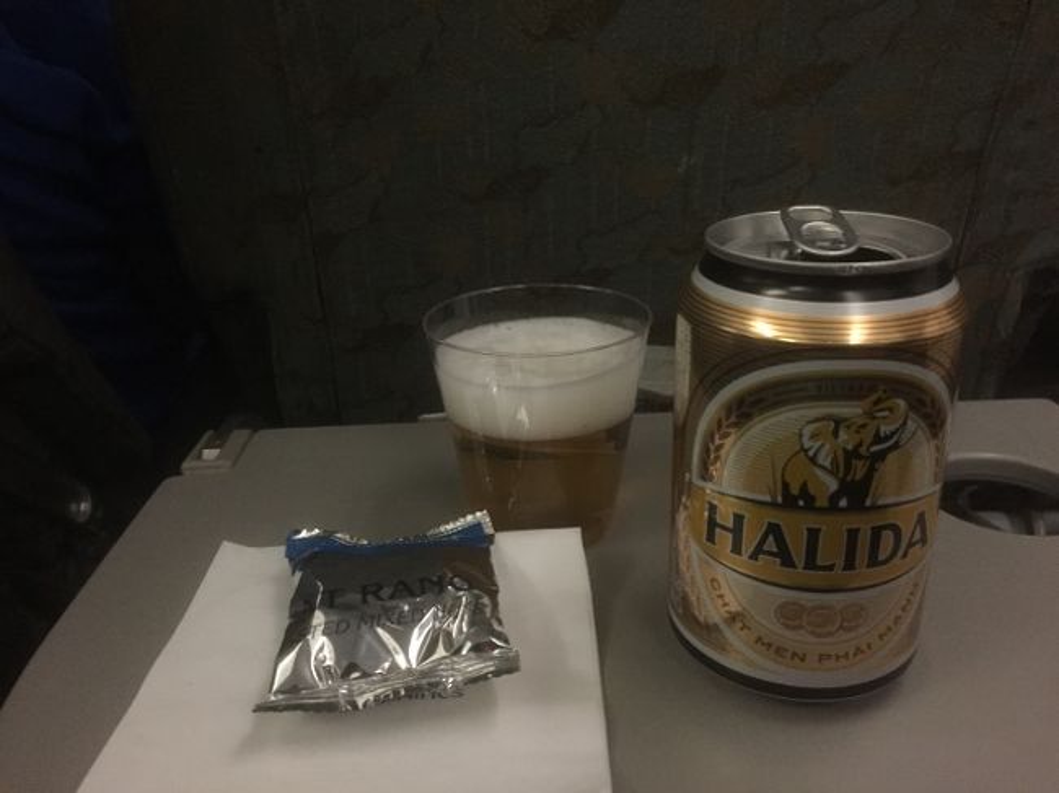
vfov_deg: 48.2
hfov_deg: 61.7
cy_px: 396
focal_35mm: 29
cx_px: 530
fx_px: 887
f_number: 2.2
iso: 500
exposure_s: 1/17
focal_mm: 4.15
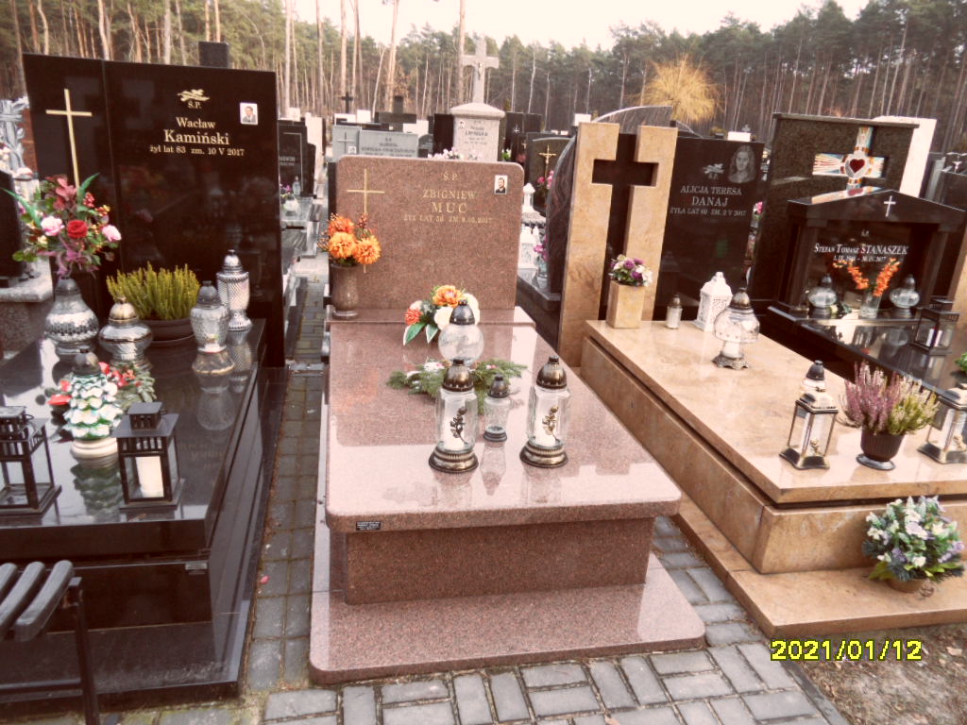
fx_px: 670
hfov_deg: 71.6
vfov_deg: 56.8
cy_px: 362
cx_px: 484
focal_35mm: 24
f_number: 3.2
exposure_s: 1/90
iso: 80
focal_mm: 3.9
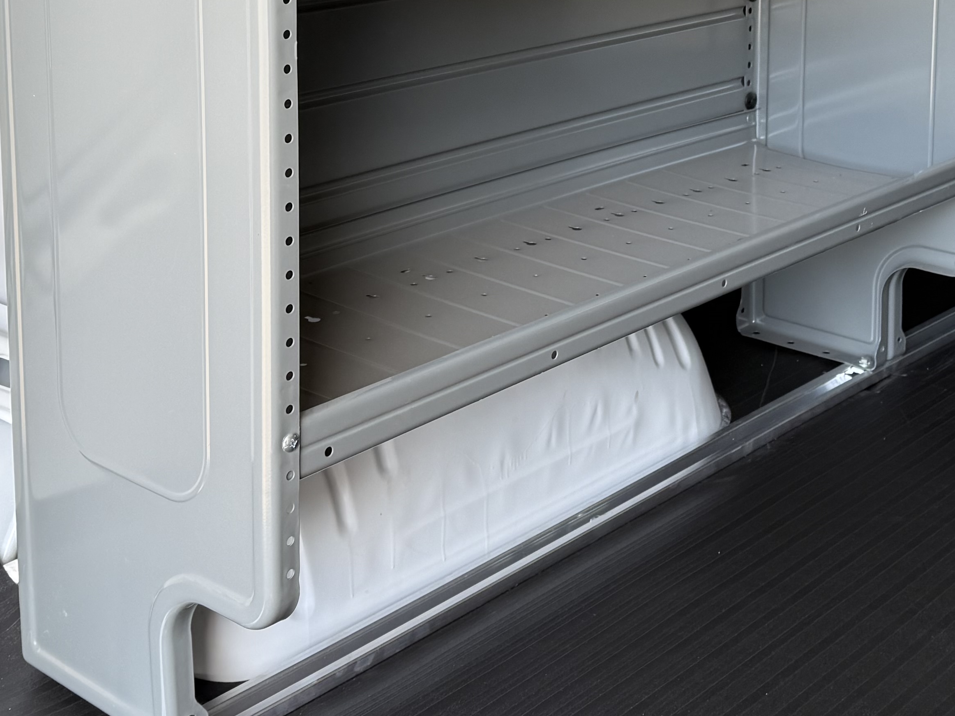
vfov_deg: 23.7
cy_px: -6
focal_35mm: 59
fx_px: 1628
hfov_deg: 32.5
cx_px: 621
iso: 64
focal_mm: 6.76
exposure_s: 1/188
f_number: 1.78
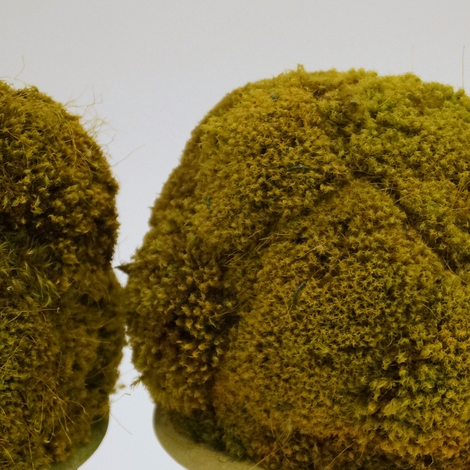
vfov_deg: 13.8
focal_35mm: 127
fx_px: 1947
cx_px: 369
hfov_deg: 13.7
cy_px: 263
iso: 3200
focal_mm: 55
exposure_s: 1/60
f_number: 5.6
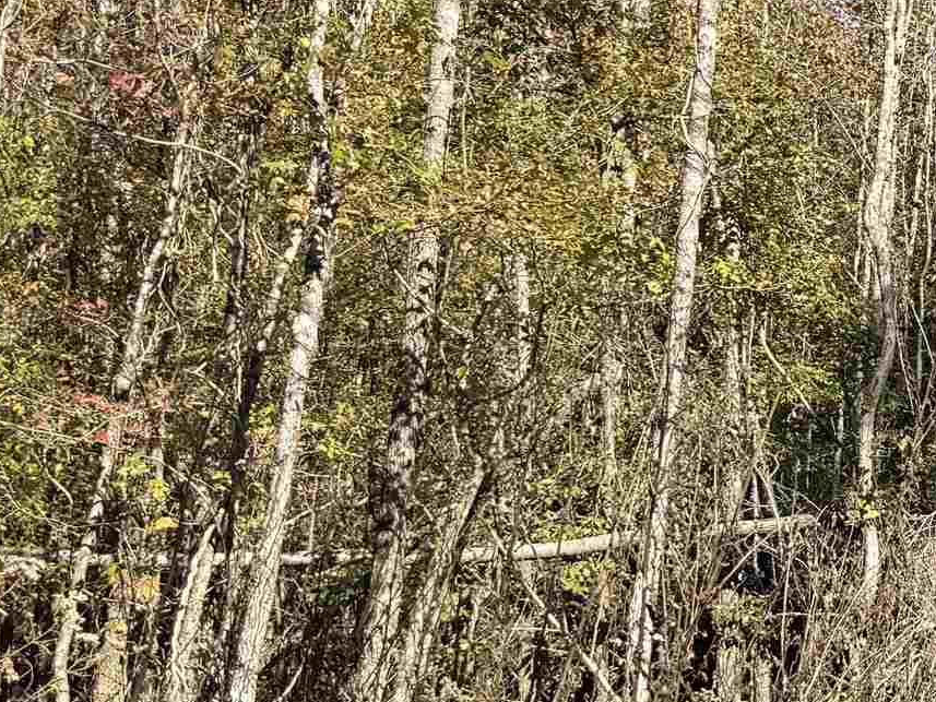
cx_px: 1332
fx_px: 2326
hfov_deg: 20.1
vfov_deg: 17.1
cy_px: 238
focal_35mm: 86
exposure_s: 1/1901
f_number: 1.78
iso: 80
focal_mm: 6.76
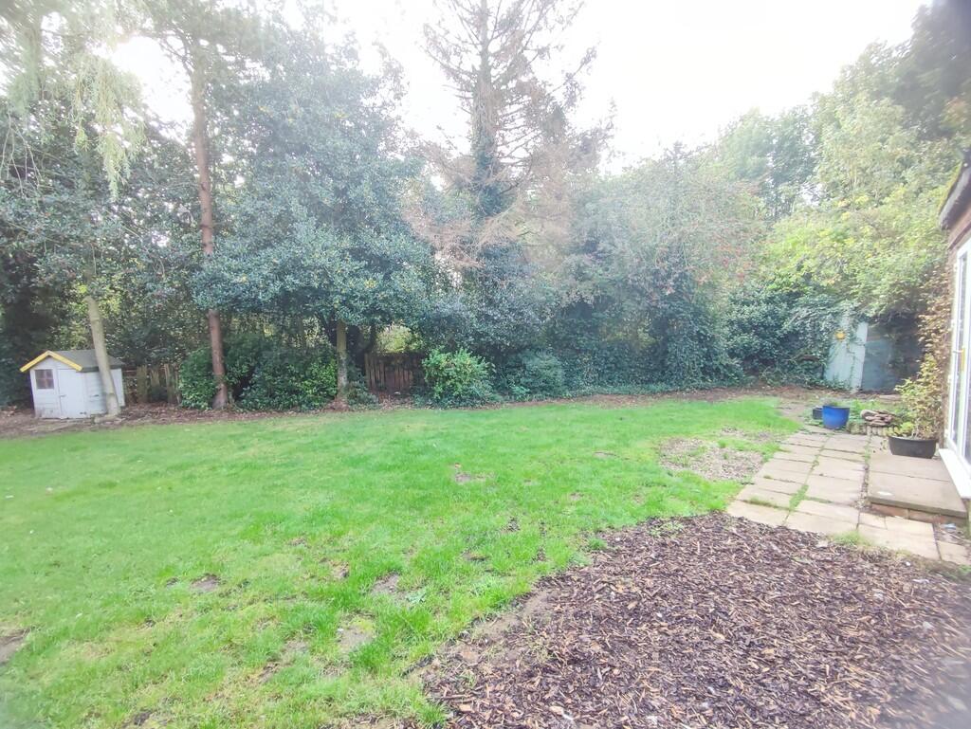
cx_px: 486
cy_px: 364
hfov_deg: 98.1
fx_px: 421
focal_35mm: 15
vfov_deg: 81.8
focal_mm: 1.65
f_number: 2.2
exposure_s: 1/100
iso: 88
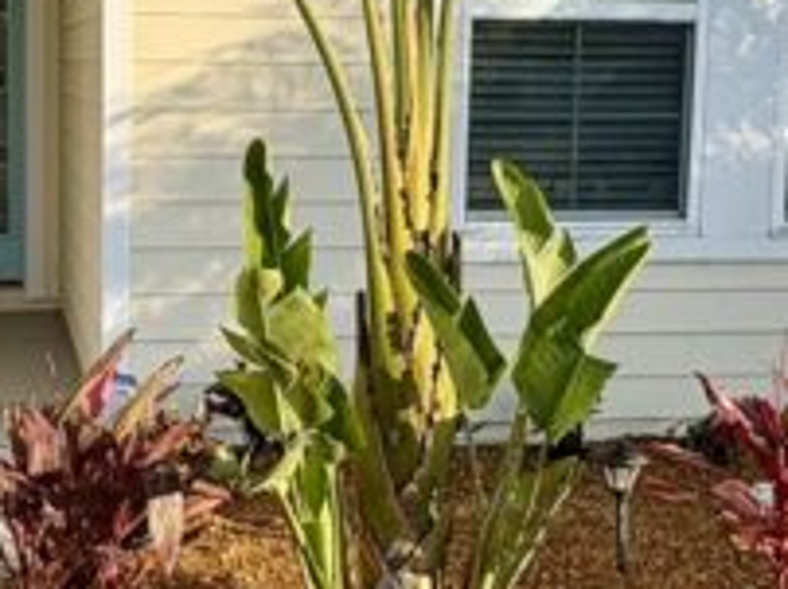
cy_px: 254
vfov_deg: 20.7
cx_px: 242
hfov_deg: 27.2
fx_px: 1614
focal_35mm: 71
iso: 50
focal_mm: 2.22
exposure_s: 1/1217
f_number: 2.2
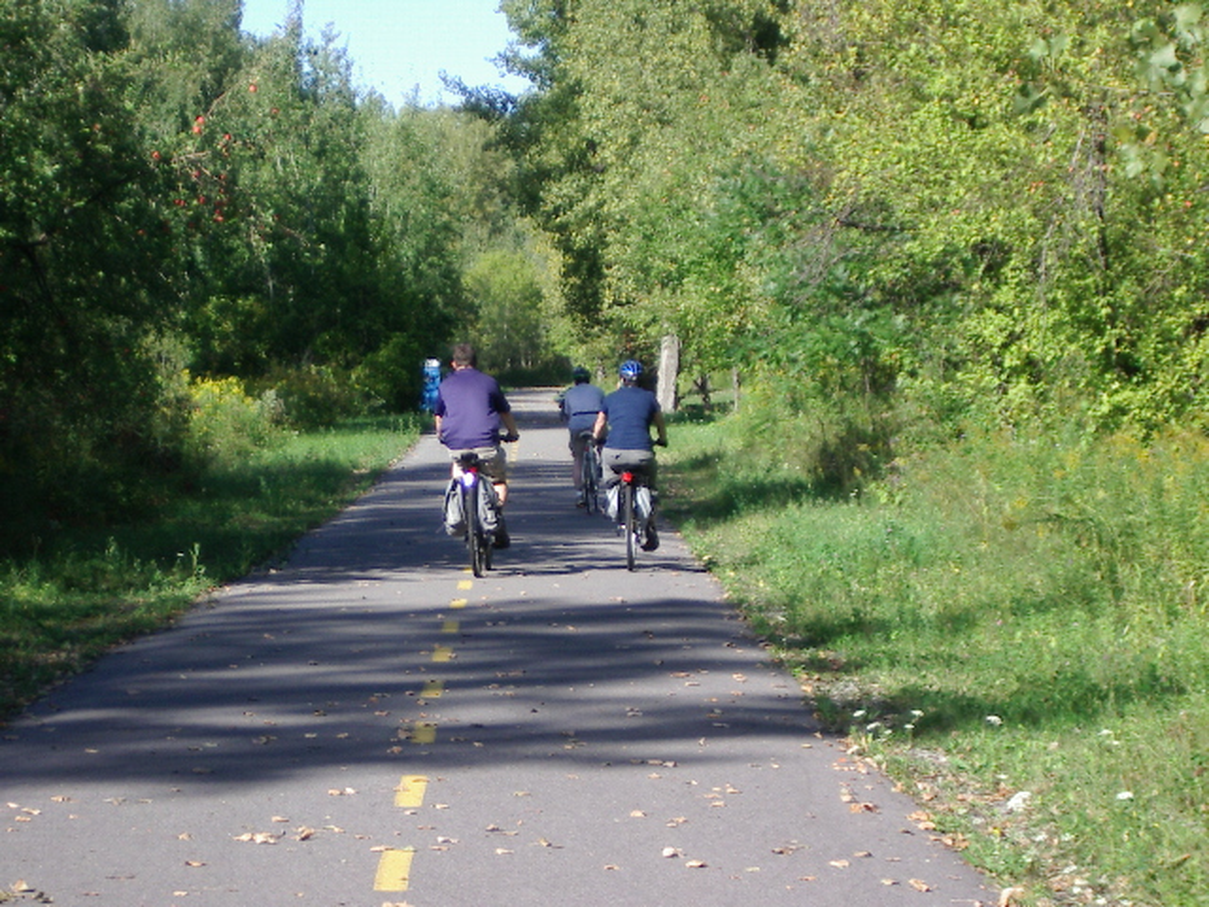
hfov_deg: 17.3
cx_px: 604
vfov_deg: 13.0
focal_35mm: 114
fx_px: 3982
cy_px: 454
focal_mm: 17.4
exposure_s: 1/200
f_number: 5
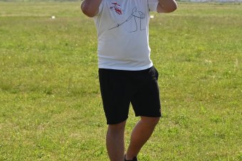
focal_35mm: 131
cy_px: 49
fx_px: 881
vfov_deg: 10.5
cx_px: 144
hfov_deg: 15.6
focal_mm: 60
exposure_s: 1/1000
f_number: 8
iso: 320
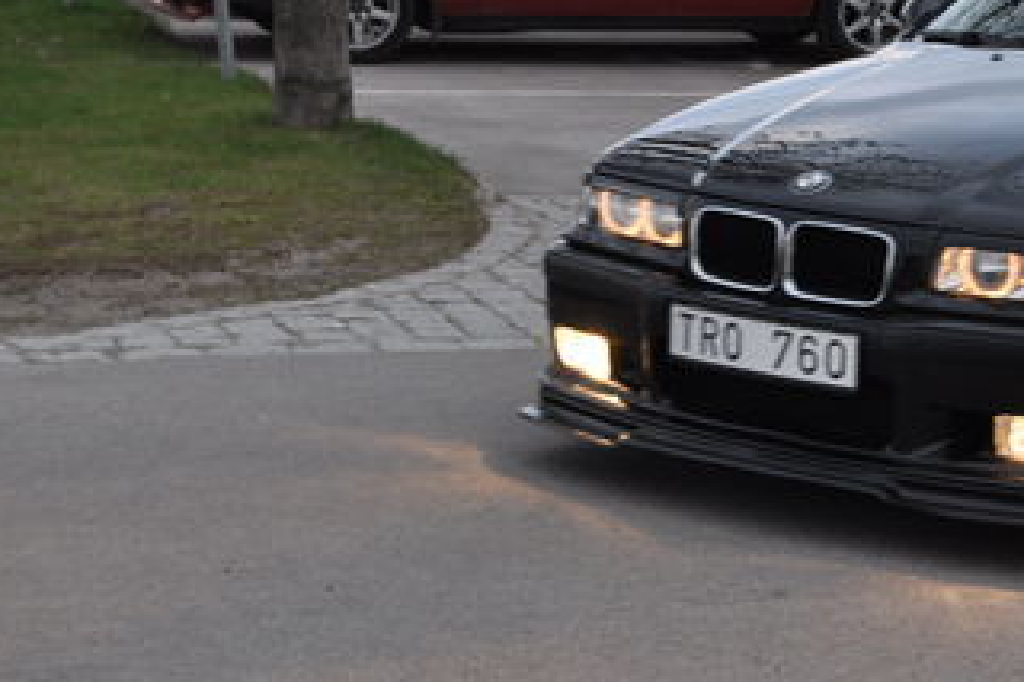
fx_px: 3241
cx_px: 938
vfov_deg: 12.0
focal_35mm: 114
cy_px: 235
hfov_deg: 17.7
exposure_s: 1/100
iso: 400
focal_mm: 38
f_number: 5
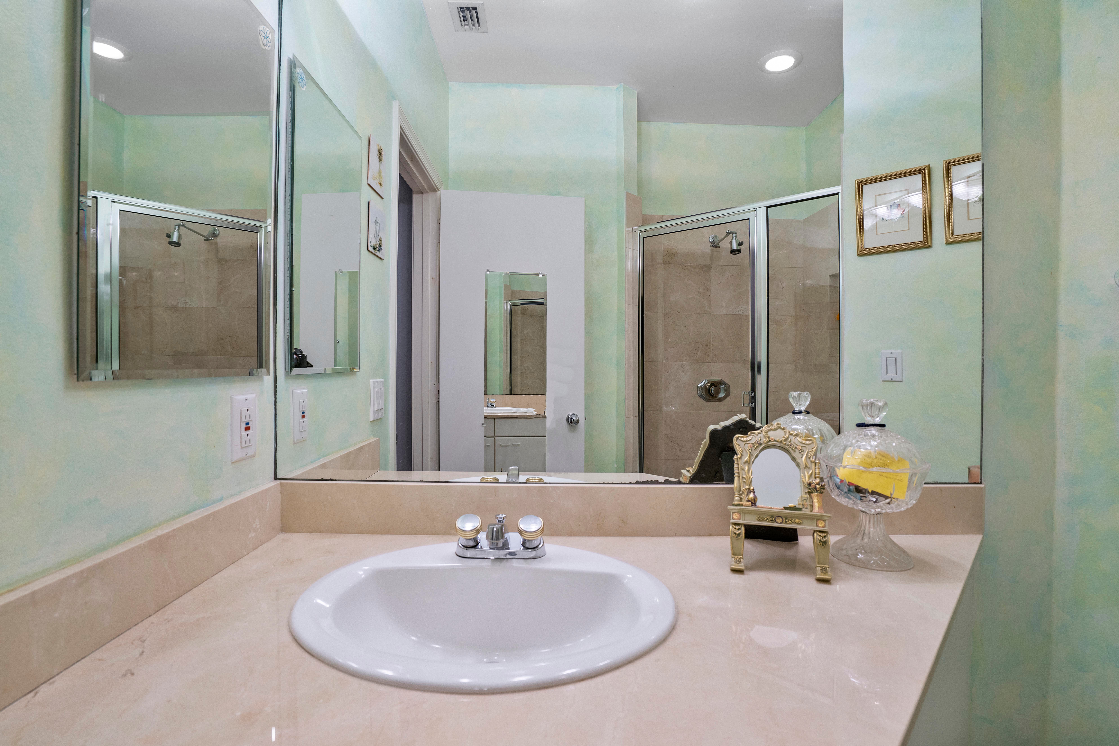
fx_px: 497
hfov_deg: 96.7
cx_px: 560
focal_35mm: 16
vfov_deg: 73.8
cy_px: 373
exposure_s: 1/8
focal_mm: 16
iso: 400
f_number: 7.1
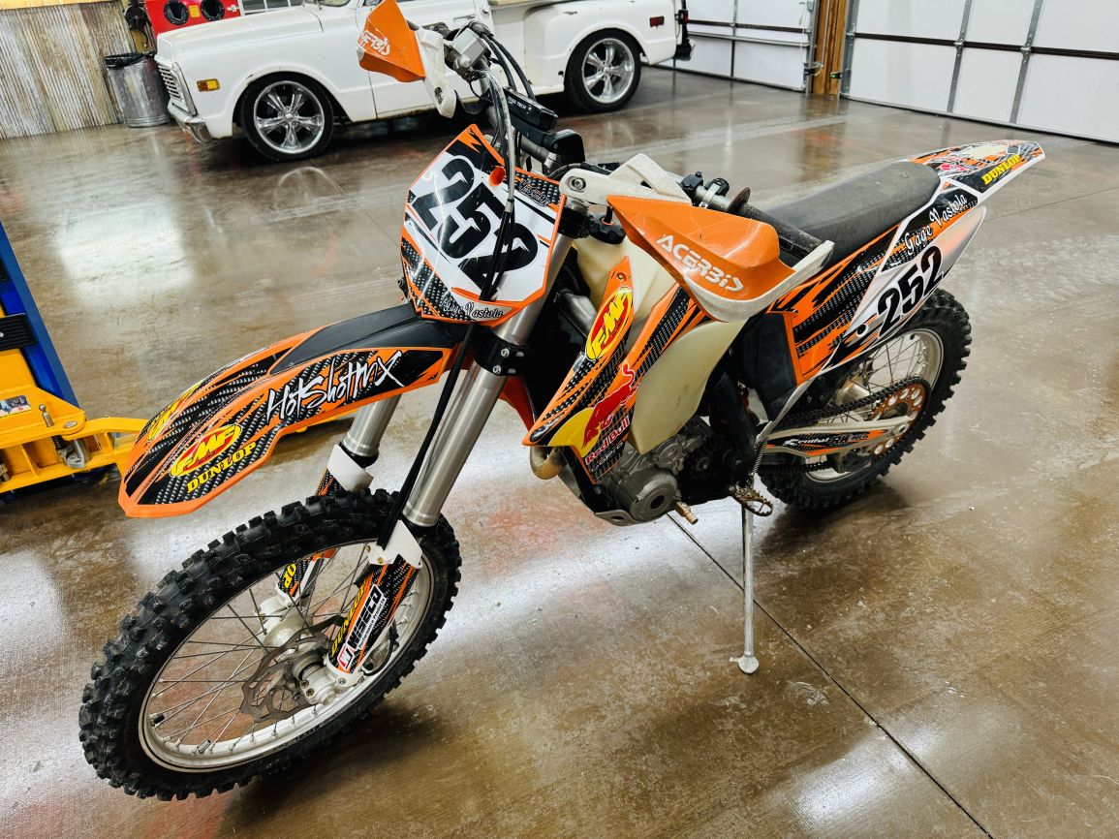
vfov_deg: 56.8
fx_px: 776
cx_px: 560
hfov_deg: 71.6
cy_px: 420
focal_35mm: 24
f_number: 1.78
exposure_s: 1/60
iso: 160
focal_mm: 6.86
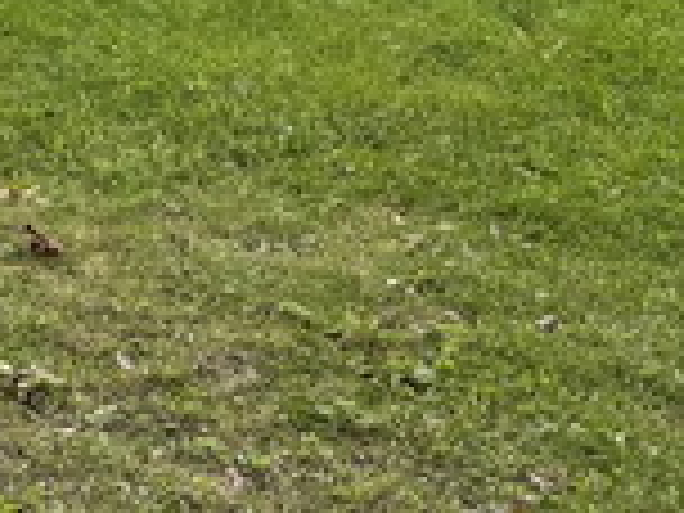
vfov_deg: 8.5
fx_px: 3241
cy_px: -567
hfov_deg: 11.2
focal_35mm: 164
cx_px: -585
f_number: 1.6
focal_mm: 5.96
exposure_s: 1/2151
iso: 50
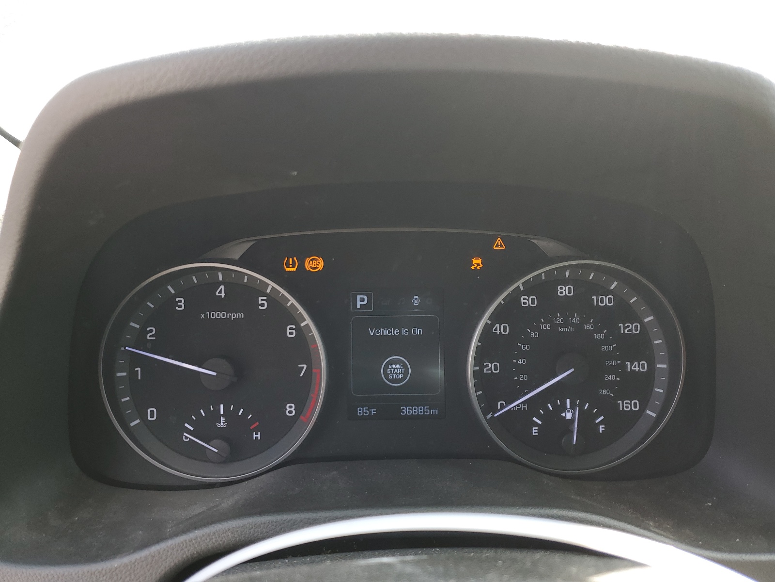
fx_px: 582
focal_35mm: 26
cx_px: 388
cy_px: 291
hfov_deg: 67.3
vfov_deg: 53.1
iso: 50
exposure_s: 1/147
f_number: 1.5
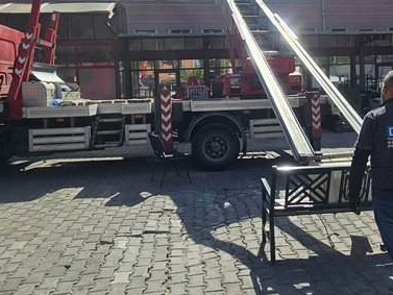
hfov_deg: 56.9
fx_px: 352
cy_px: 102
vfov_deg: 44.9
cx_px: 266
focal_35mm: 31
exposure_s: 1/3185
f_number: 2.2
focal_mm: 2.2
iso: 50
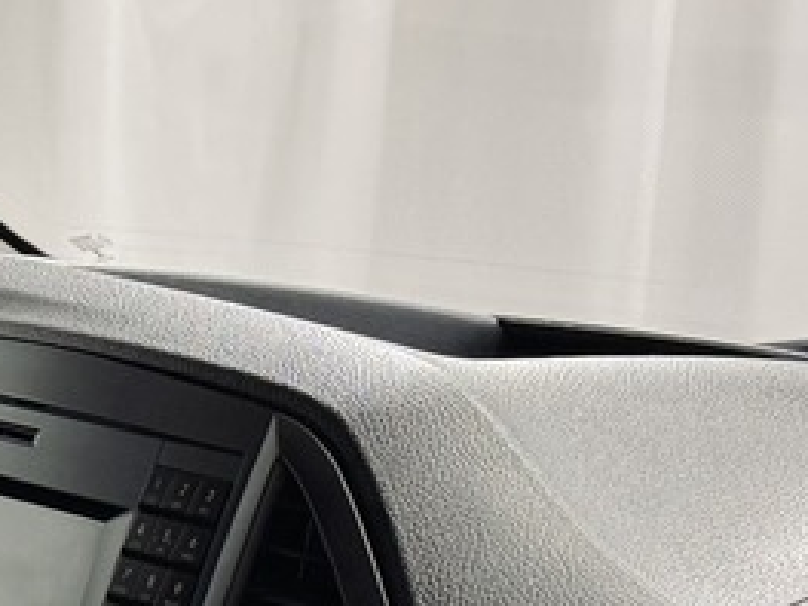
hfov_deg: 14.0
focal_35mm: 131
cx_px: -462
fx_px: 3058
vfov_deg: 10.8
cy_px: 961
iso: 200
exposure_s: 1/100
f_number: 1.78
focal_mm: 6.86
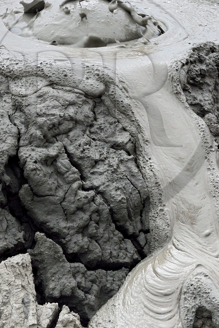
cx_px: 96
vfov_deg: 24.6
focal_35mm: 82
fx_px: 748
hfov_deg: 16.7
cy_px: 98
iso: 400
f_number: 11
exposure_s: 1/320
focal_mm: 42
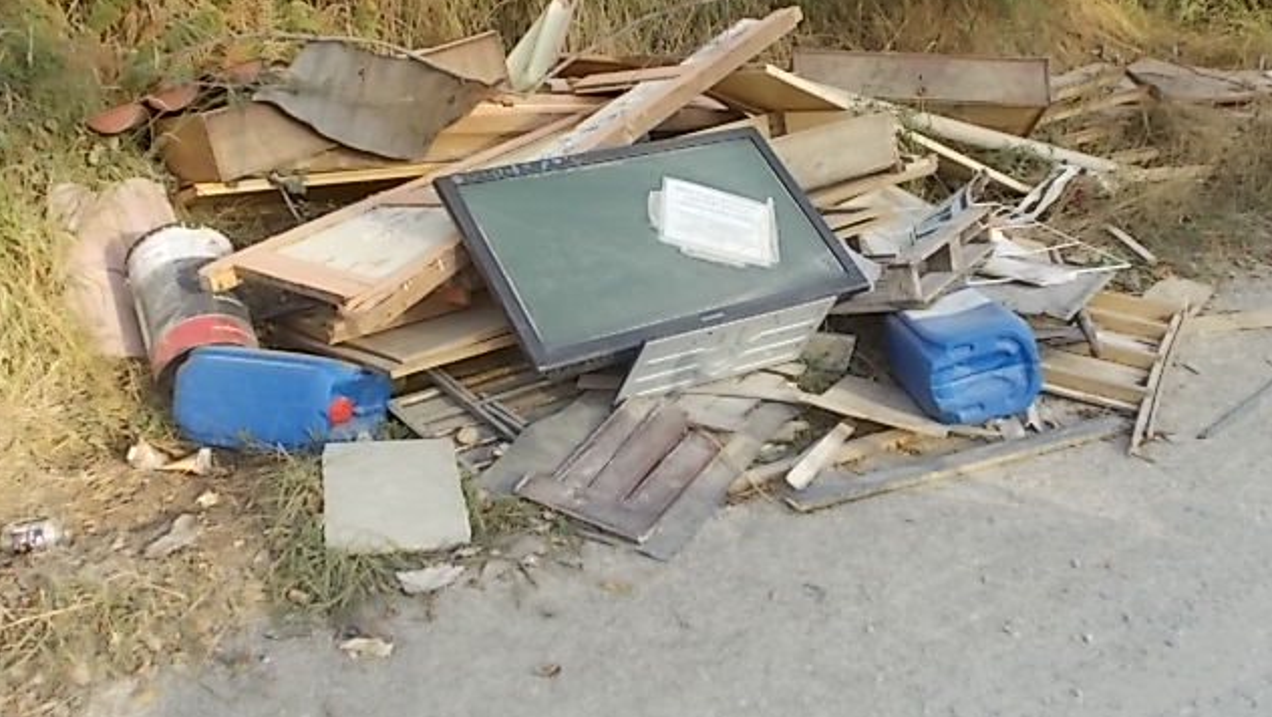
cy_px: 246
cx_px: 632
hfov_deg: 47.3
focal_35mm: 43
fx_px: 1451
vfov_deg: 27.6
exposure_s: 1/160
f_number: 3.9
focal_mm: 6.9
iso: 80
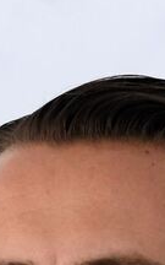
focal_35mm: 720
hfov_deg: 1.8
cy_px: 464
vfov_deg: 2.9
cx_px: -222
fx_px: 5180
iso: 400
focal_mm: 85
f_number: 4
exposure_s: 1/160
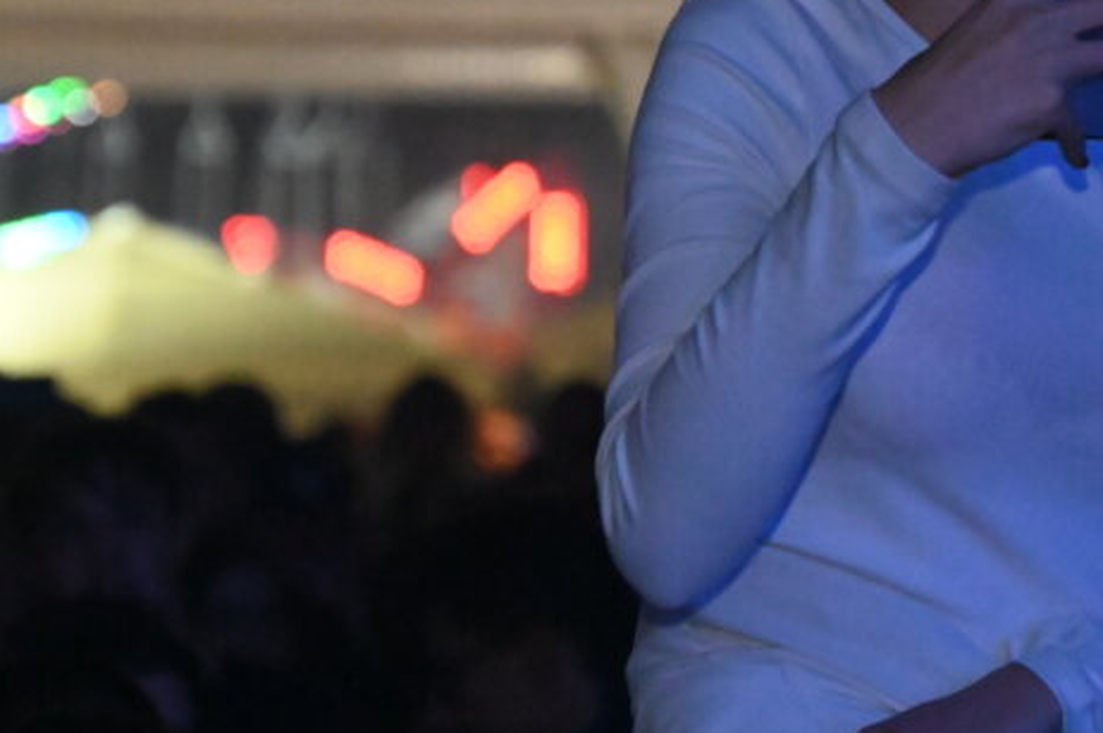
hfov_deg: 7.1
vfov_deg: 4.8
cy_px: 147
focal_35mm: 288
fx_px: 8815
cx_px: 953
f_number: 6.3
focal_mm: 130
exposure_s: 1/160
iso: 22800
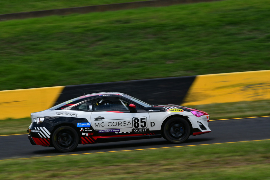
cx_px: 135
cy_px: 90
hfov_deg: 5.7
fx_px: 2701
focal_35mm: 360
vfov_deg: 3.8
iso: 200
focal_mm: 240
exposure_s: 1/320
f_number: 13
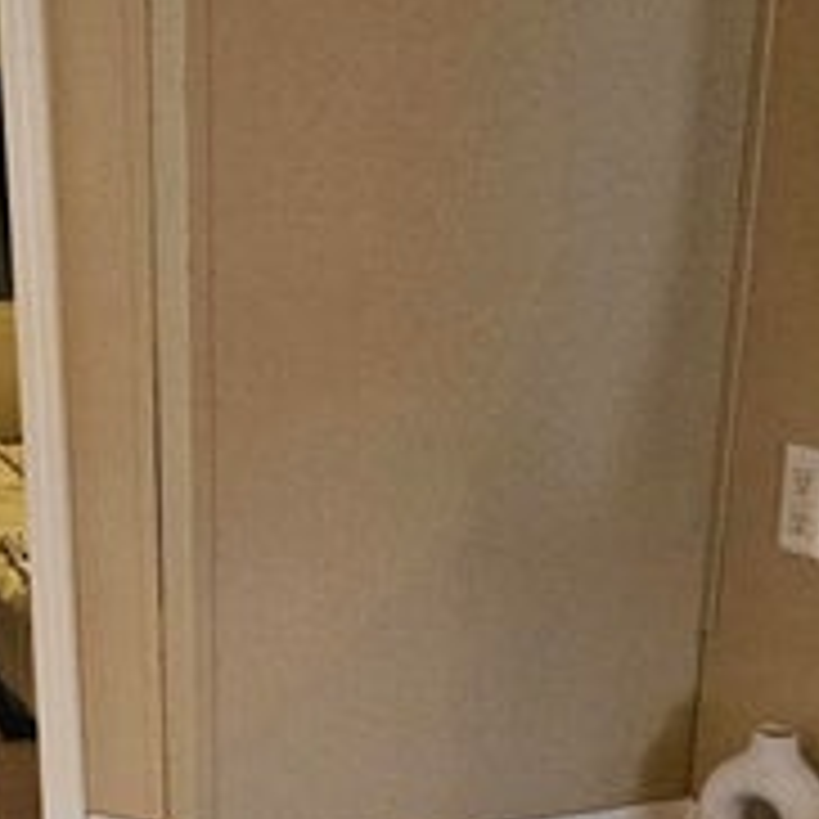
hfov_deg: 30.8
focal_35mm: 54
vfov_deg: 30.5
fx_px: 1445
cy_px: 702
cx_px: 155
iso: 400
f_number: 2.2
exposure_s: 1/30
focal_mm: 2.2
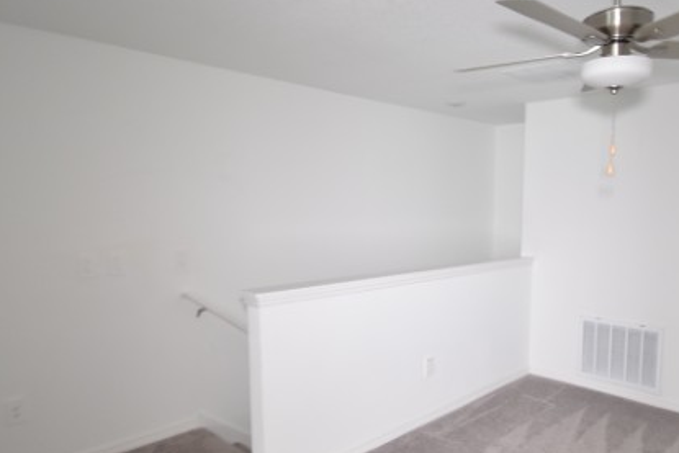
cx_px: 427
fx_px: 491
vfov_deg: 49.5
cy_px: 250
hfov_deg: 68.2
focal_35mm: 26
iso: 800
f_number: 3.5
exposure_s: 1/8
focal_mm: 10
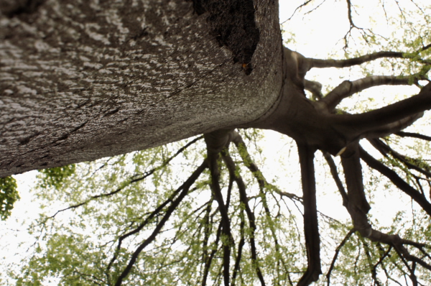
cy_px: 143
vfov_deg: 31.8
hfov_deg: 46.5
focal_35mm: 42
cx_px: 216
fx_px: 502
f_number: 13
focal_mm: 28
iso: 800
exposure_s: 1/80
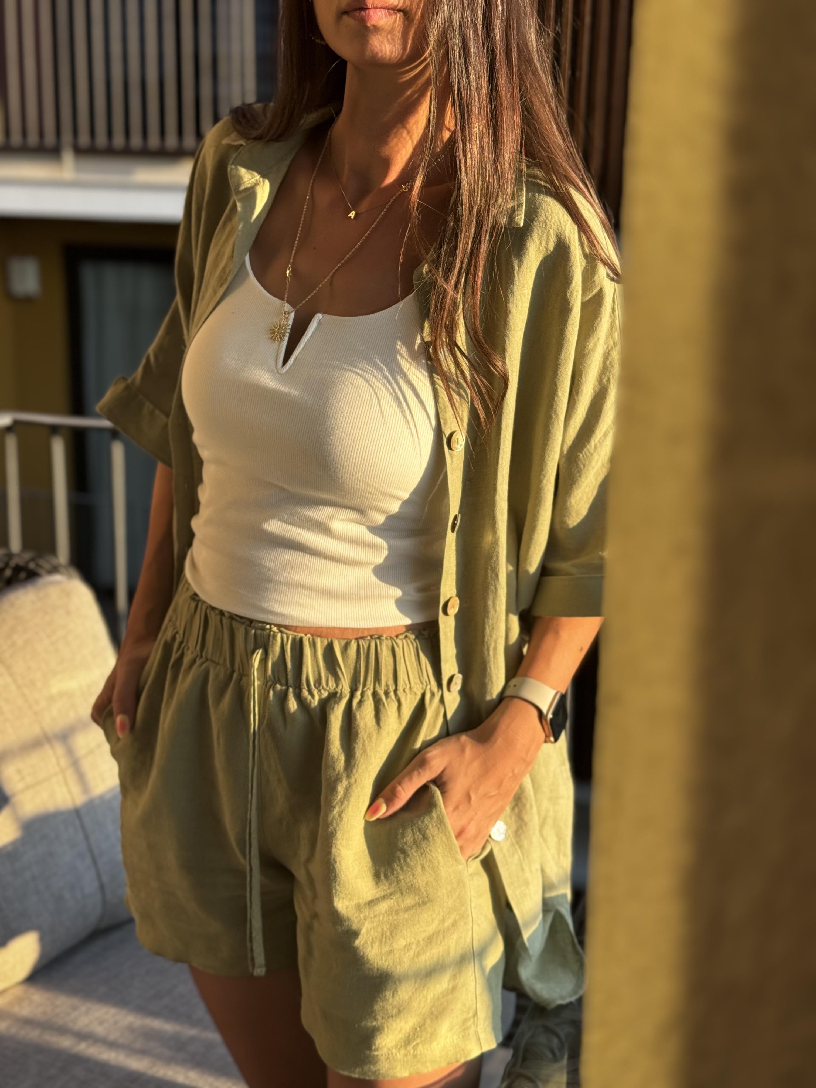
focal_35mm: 48
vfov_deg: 39.7
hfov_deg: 30.3
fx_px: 1509
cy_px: 544
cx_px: 408
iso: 64
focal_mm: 6.76
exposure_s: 1/593
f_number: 1.78
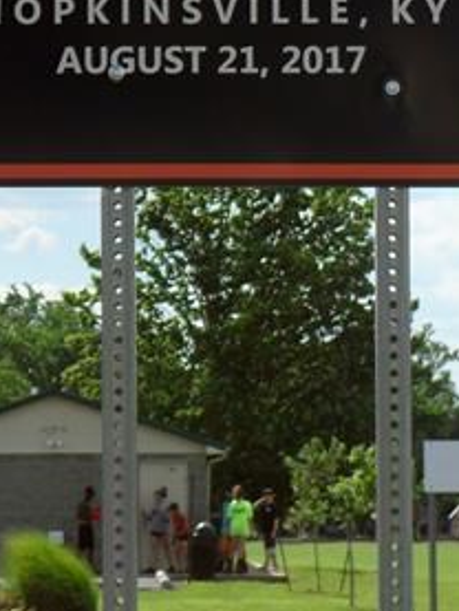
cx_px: 143
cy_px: -33
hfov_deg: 7.4
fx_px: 3569
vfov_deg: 9.7
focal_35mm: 202
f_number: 4.3
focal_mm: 15.4
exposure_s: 1/750
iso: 80
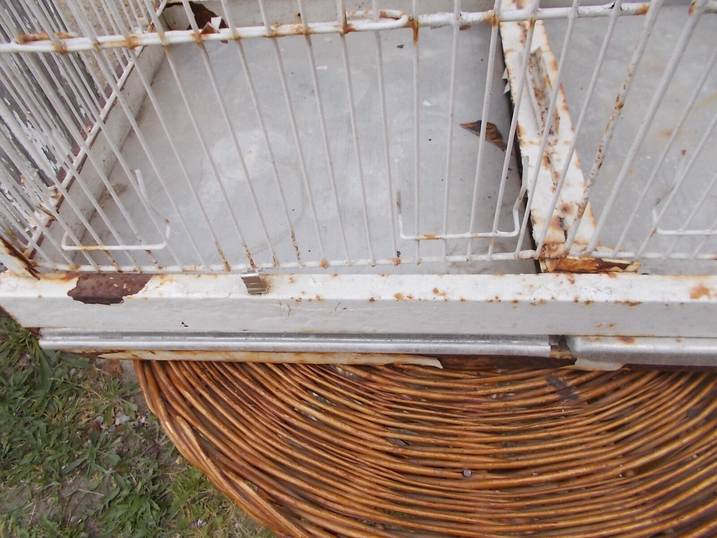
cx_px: 358
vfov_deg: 53.1
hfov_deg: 67.3
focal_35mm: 26
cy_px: 269
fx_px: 539
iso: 80
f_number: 3.2
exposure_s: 1/160
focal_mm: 4.6
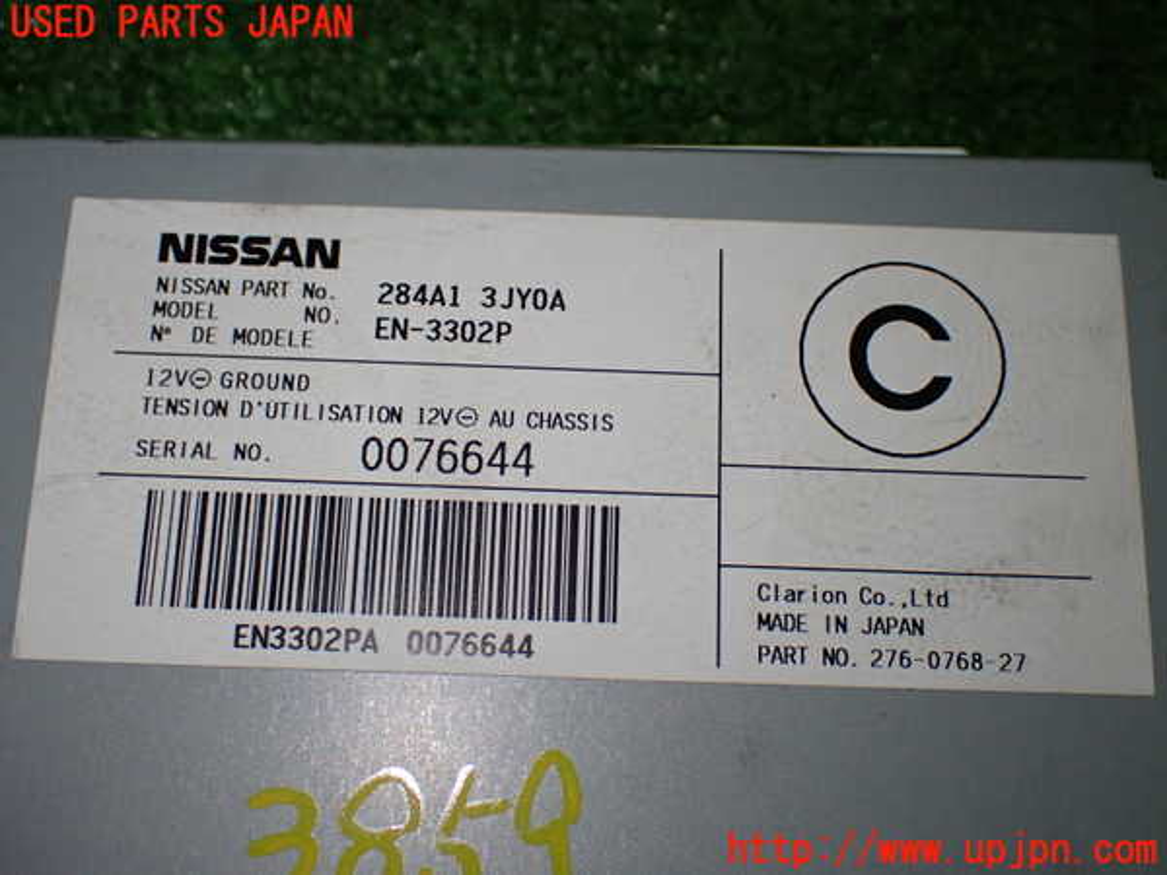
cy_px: 438
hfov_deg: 42.9
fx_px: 1483
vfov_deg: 32.9
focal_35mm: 44
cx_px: 584
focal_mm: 7.84
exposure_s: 1/160
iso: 320
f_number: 2.9
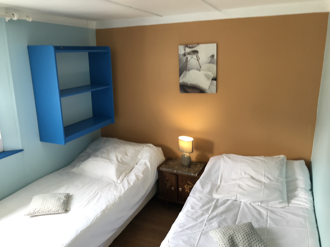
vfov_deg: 49.7
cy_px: 124
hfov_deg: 63.4
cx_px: 165
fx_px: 267
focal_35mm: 28
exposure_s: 1/50
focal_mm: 3.99
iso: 25
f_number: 1.8
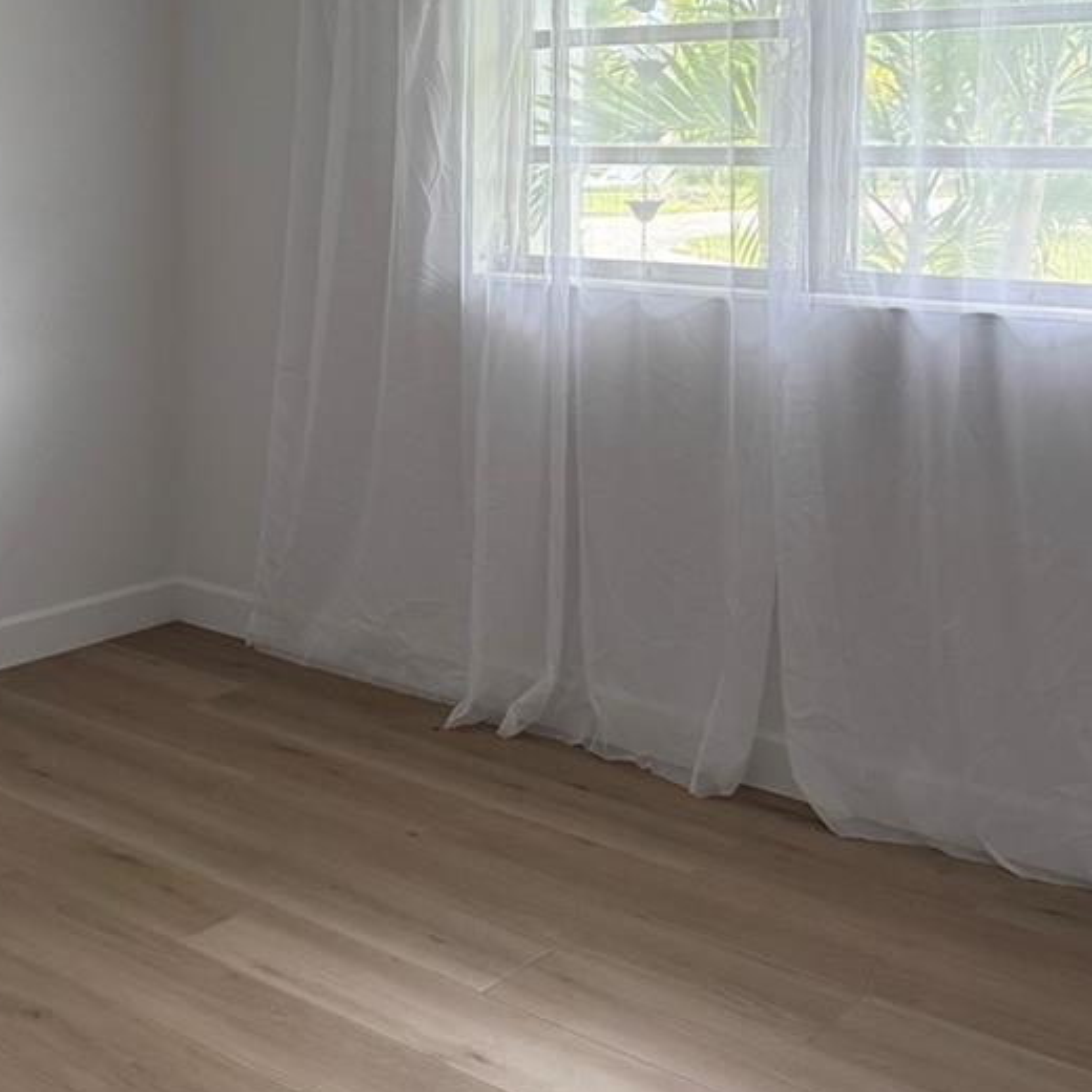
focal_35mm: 49
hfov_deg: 34.3
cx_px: 342
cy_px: 296
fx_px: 1749
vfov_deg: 34.1
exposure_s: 1/60
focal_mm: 6.76
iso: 320
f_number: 1.78
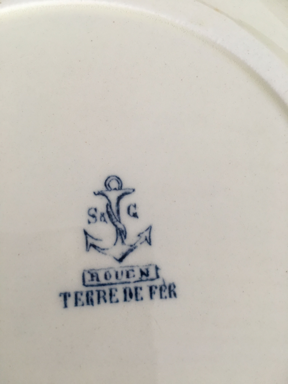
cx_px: 144
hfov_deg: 48.2
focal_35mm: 29
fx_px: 322
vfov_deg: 61.7
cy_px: 192
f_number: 2.2
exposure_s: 1/33
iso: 125
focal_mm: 4.15
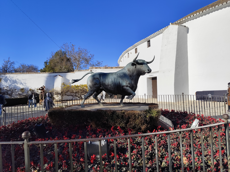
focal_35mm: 23
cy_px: 86
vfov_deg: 58.9
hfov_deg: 73.9
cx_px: 115
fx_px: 153
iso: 50
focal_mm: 6.19
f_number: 1.65
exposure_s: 1/2349
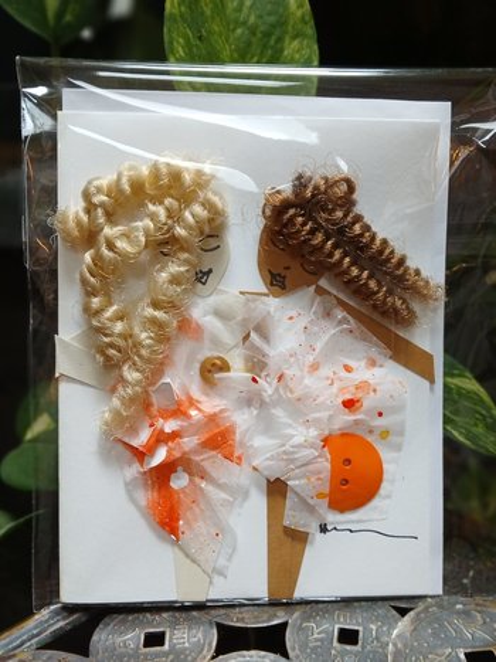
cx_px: 248
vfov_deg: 67.3
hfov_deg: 53.0
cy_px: 331
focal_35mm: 26
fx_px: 497
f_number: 1.8
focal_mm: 3.98
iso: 250
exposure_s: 1/40.2
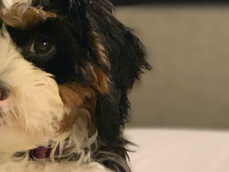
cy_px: 108
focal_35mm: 143
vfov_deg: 10.4
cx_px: 27
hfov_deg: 13.7
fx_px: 946
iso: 640
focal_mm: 6
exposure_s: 1/30
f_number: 2.4
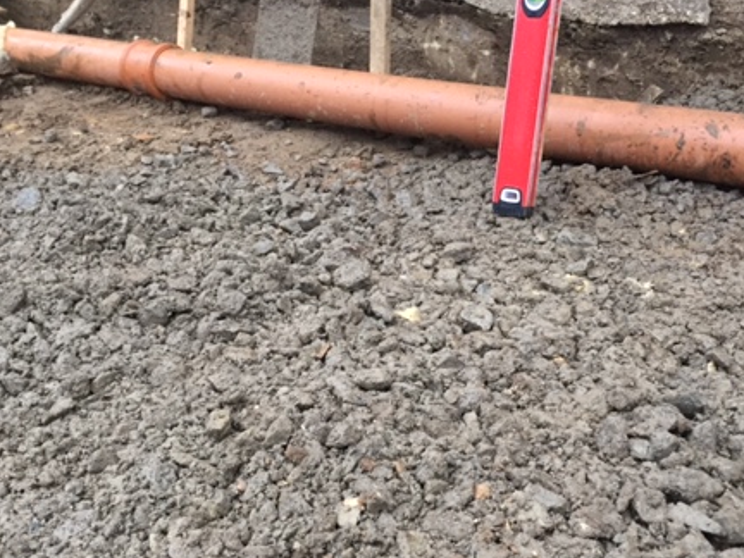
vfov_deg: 33.6
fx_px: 924
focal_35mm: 43
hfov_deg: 43.8
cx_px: 403
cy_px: 307
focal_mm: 4.15
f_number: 2.2
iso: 200
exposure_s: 1/33
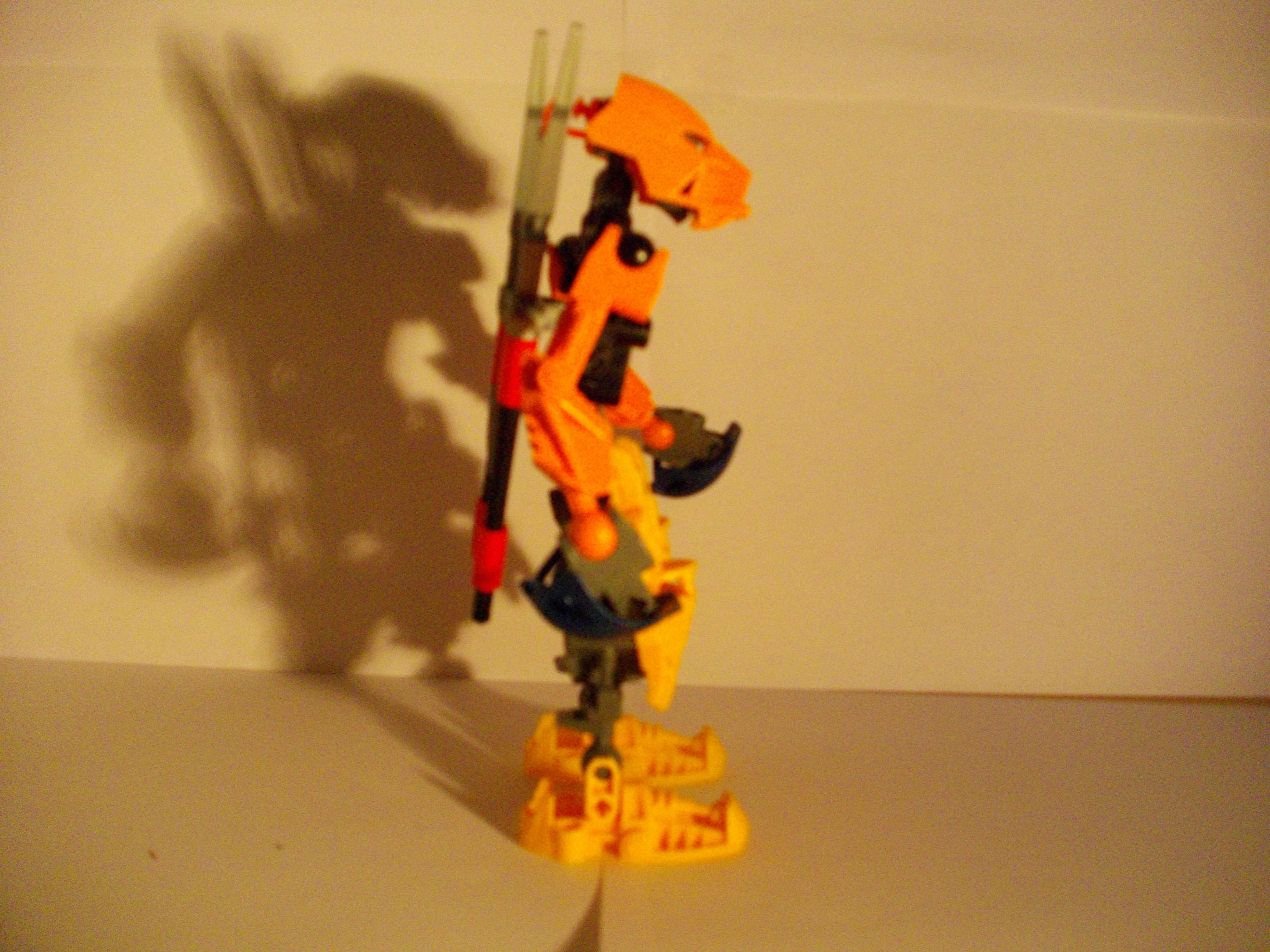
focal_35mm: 32
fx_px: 1174
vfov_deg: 44.2
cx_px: 635
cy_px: 476
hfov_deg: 56.8
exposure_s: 1/50
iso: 349
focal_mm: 5.7
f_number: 2.9
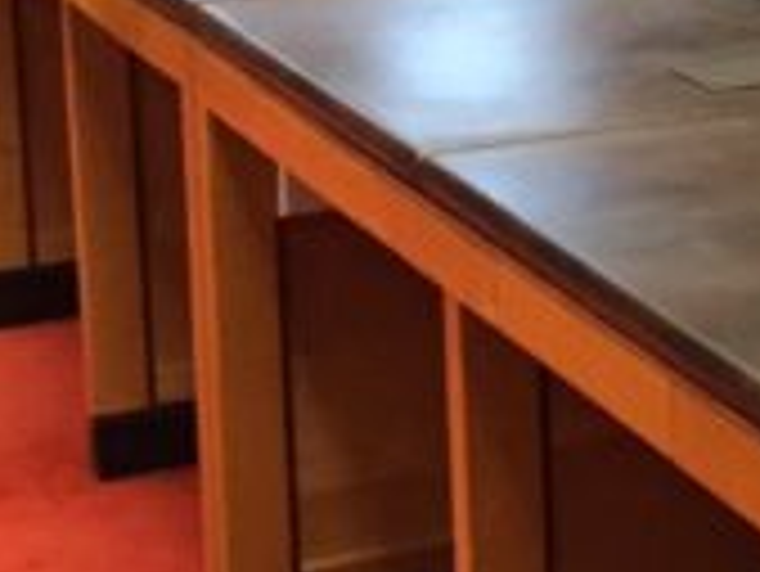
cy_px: -203
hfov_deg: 11.8
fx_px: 3010
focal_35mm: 137
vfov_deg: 10.6
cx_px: 1790
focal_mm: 4.15
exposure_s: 1/33
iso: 320
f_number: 2.2
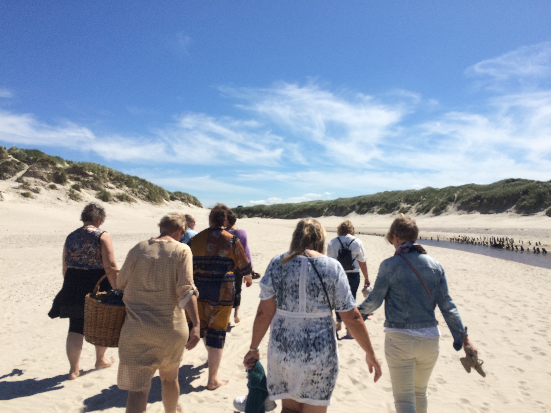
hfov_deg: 61.7
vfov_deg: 48.2
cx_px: 276
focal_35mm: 29
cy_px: 206
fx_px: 462
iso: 32
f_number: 2.2
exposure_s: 1/3731
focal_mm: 4.15
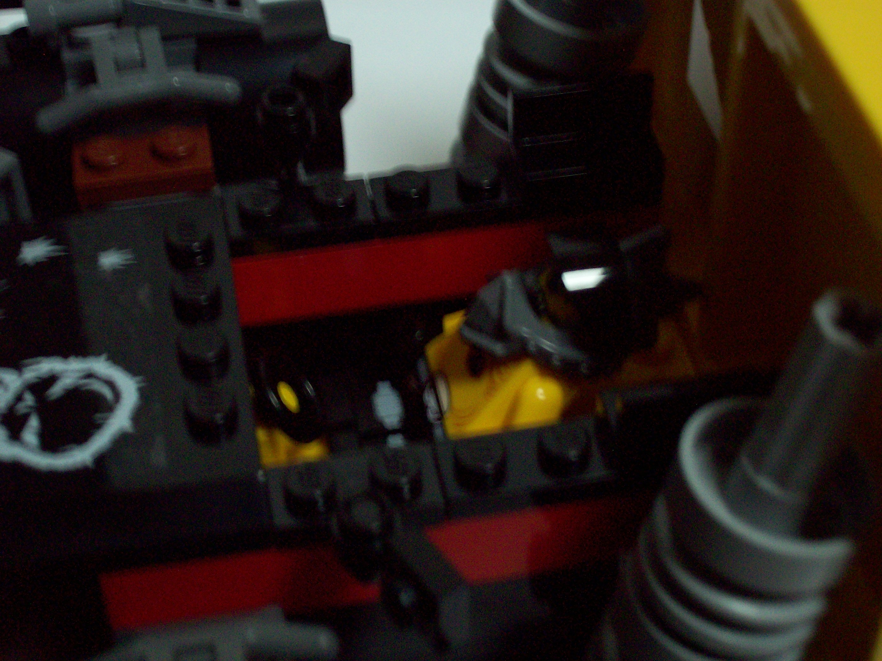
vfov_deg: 21.0
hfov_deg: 27.8
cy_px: 330
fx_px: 1783
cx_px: 441
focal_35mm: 70
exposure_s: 1/8
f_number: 3.8
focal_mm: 11.6
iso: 160
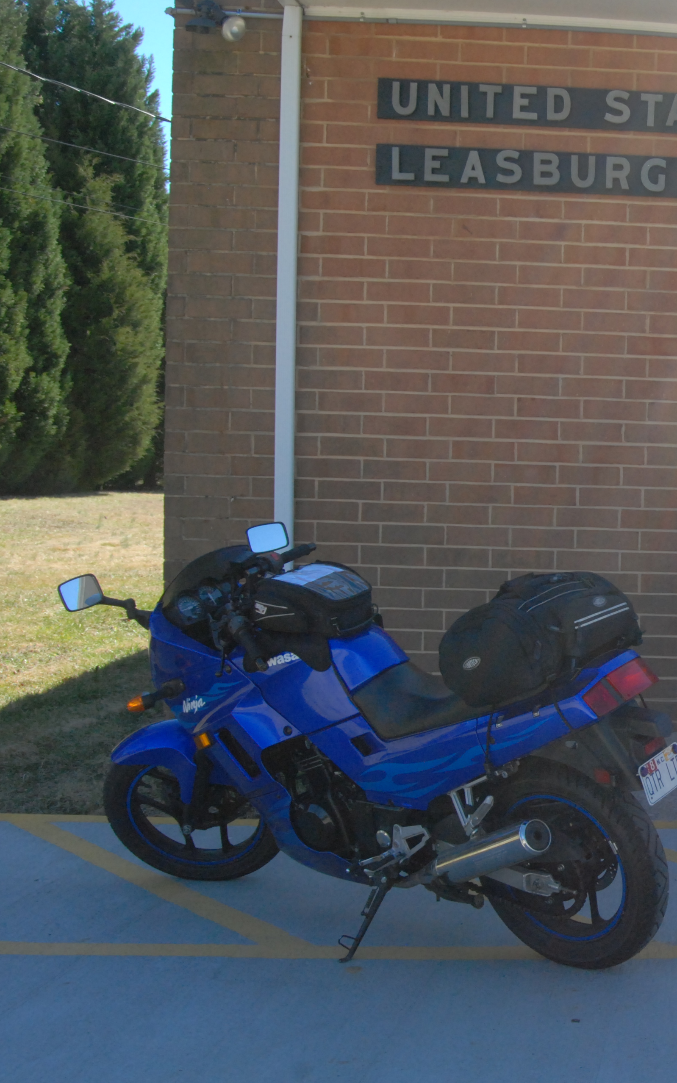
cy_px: 546
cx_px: 792
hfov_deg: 23.4
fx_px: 1506
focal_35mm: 51
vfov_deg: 39.6
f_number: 11
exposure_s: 1/500
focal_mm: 22
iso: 800
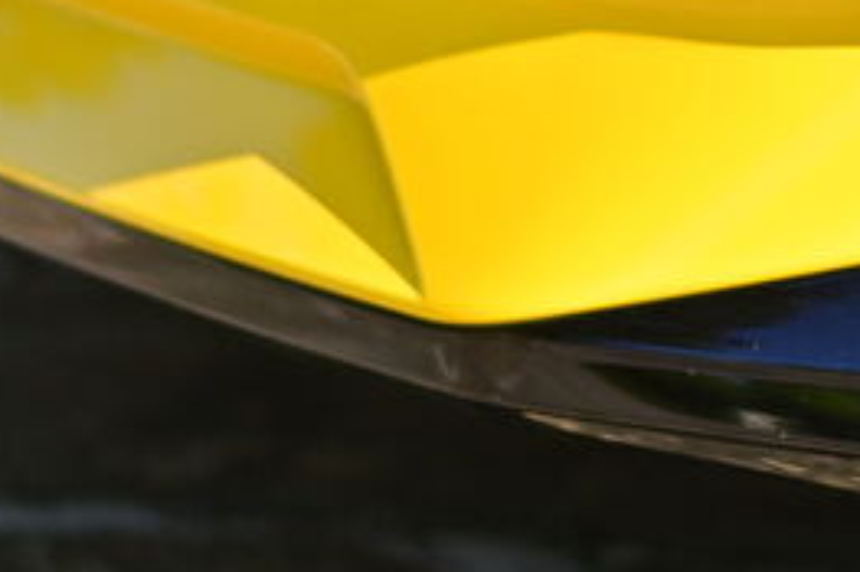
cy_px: -212
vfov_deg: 5.8
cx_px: 938
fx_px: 5634
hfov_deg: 8.7
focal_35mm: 236
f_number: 1.8
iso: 125
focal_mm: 50
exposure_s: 1/4000
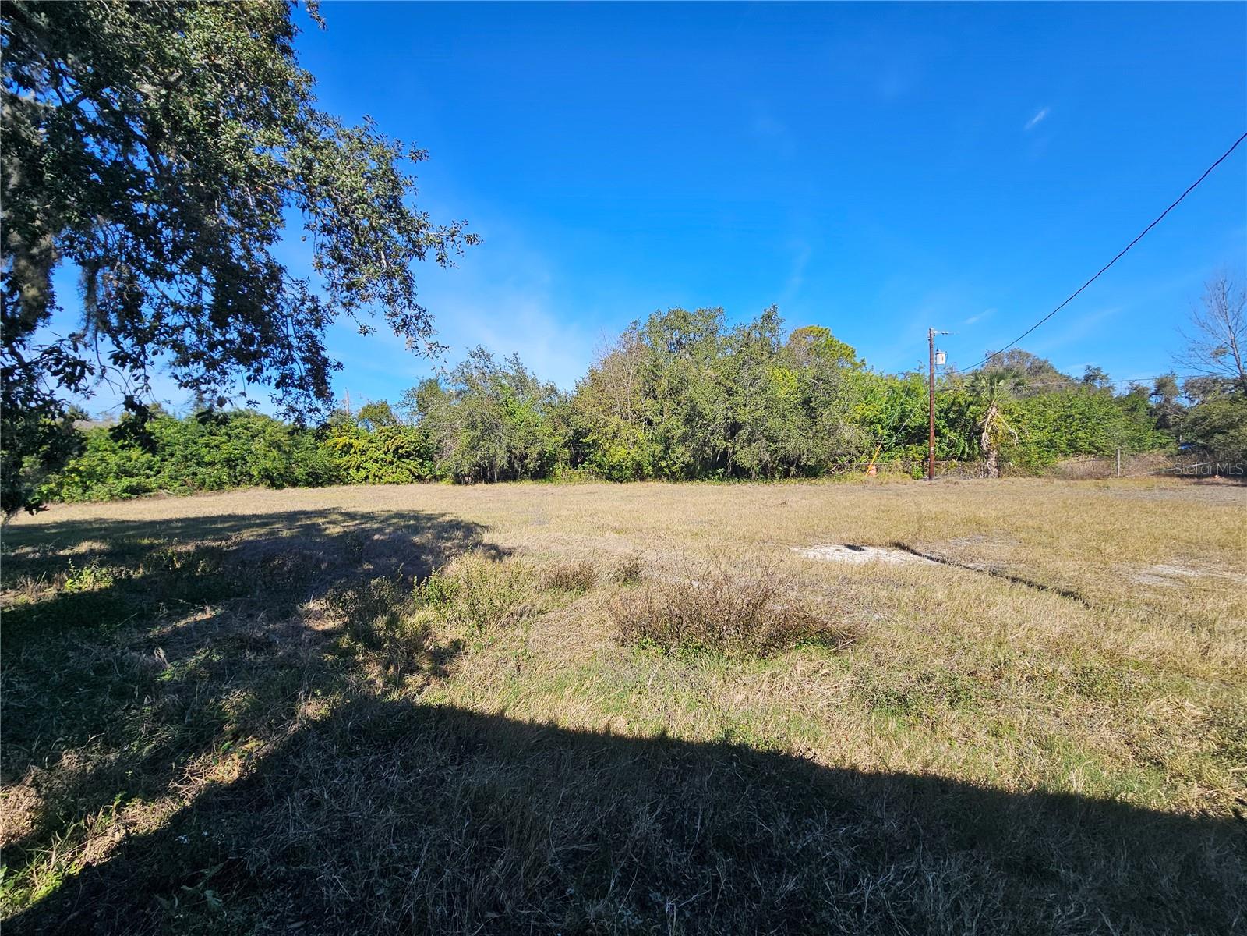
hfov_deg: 106.2
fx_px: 468
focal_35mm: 13
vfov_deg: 89.9
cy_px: 468
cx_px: 624
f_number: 2.2
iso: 50
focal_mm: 2.2
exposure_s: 1/1672
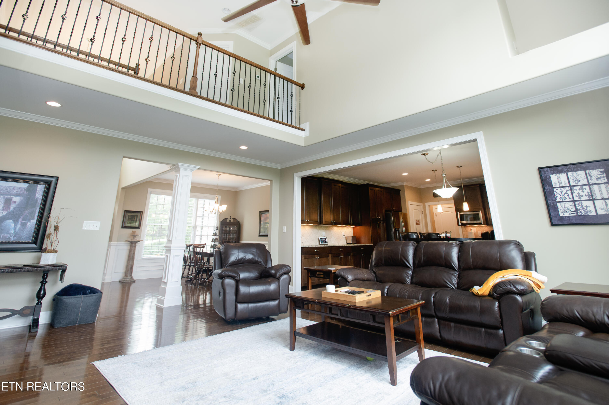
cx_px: 304
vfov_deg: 70.4
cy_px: 202
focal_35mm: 17
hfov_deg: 93.3
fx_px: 287
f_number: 4
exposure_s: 1/125
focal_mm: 17
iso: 640
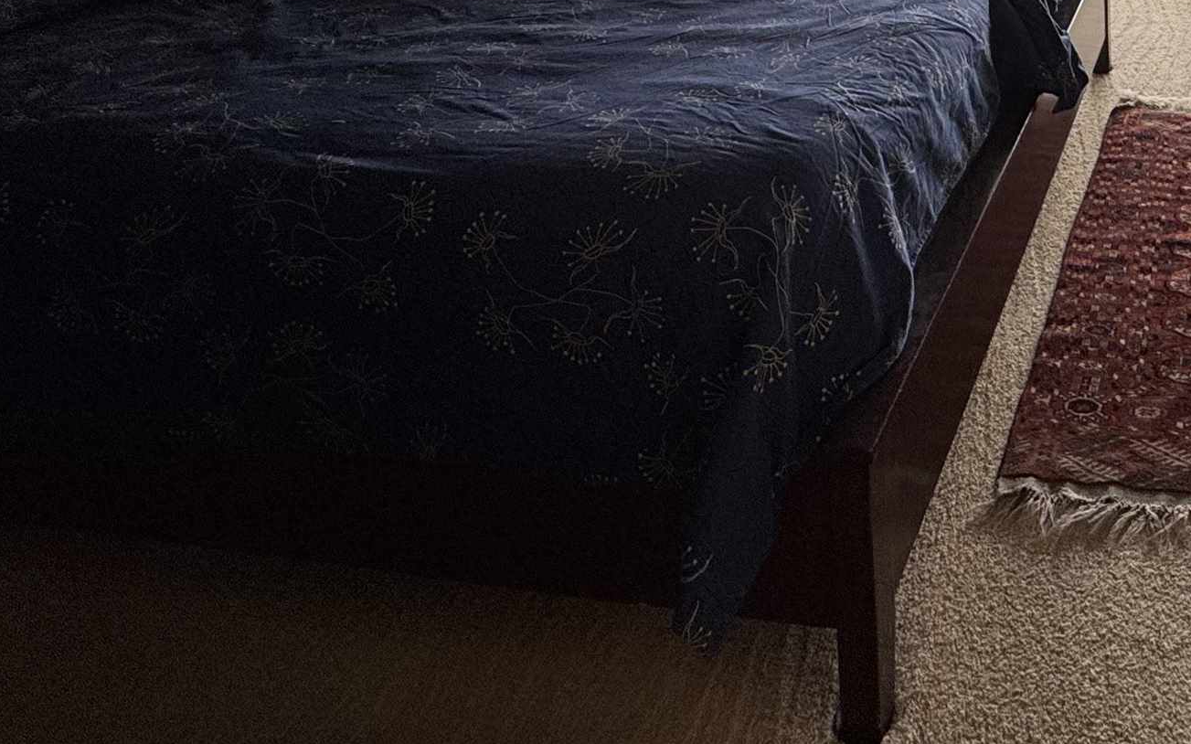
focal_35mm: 35
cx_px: 1107
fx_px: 1136
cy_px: -234
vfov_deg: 29.1
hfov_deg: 48.5
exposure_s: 1/120
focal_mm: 2.22
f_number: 2.2
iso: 100
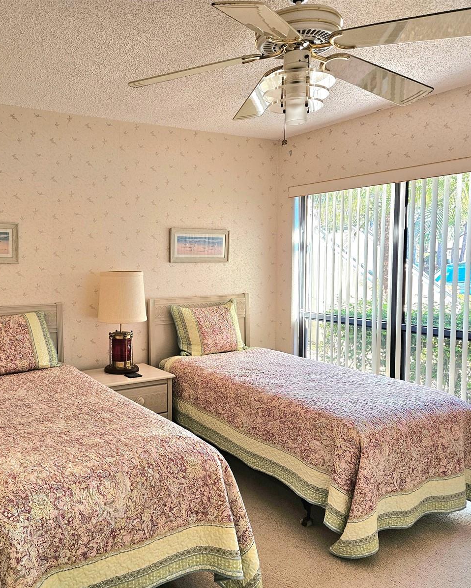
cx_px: 168
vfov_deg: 58.8
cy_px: 294
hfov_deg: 47.9
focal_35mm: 30
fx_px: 523
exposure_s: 1/120
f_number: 1.8
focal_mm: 5.4
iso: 125
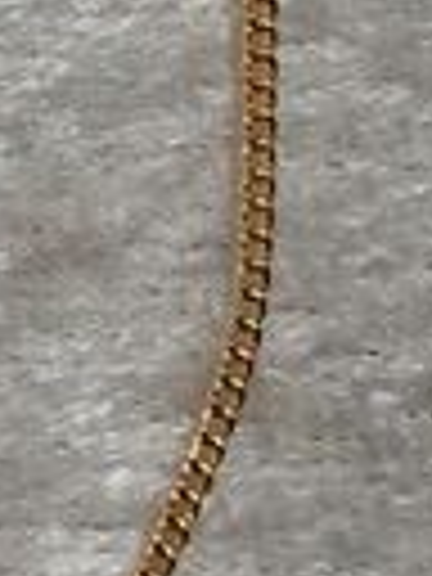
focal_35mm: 272
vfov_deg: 7.0
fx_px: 4526
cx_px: -884
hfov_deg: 5.2
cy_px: -603
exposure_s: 1/120
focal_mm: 4.28
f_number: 2.4
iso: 100
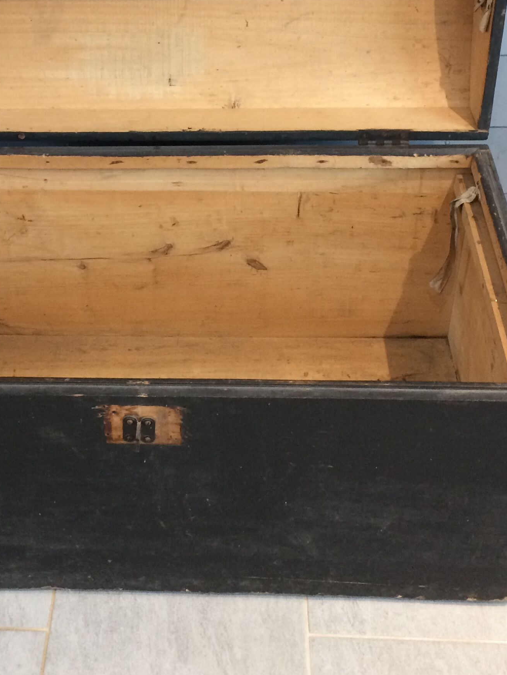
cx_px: 164
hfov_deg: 26.9
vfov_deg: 34.9
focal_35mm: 54
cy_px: 183
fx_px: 1054
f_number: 2.2
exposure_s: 1/33
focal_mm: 4.15
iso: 200
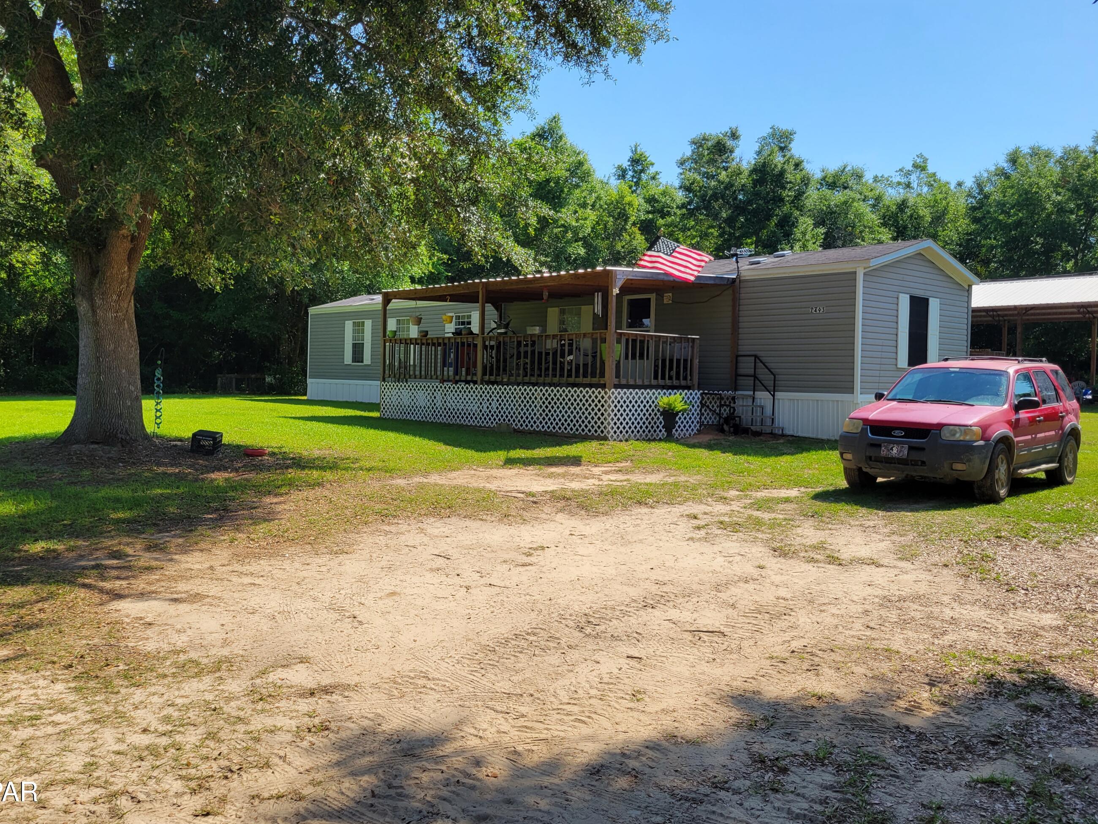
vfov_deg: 46.7
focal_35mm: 30
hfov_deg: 59.9
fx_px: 952
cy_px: 360
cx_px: 512
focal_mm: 5.4
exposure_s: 1/1770
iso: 40
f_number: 1.8
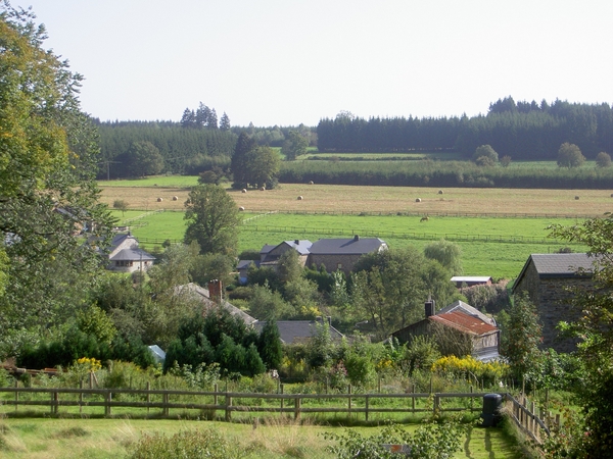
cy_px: 230
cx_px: 306
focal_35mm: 84
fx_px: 1488
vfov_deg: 17.6
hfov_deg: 23.3
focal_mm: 17.4
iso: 100
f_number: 4.1
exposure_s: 1/320
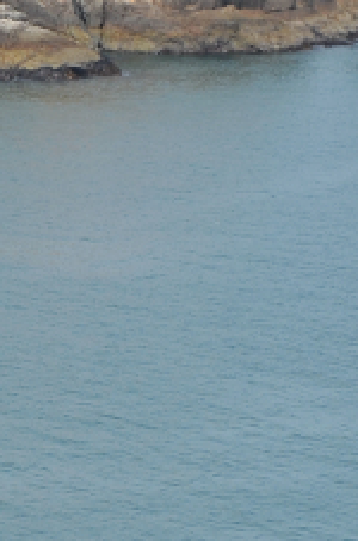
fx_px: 5898
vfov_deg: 5.2
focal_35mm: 393
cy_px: 586
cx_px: -265
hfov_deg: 3.5
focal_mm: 58
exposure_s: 1/320
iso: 100
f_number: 8
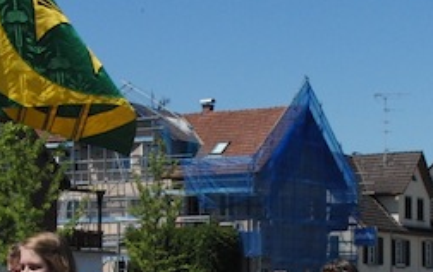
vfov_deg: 10.7
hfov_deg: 17.2
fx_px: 1429
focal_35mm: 121
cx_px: 189
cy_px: 284
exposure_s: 1/400
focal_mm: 7.3
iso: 100
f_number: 7.6
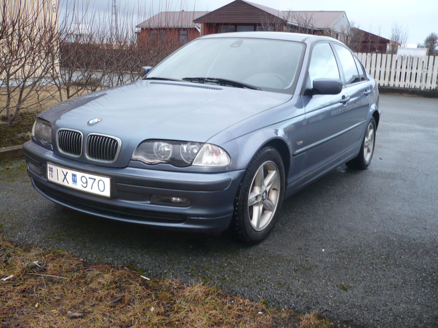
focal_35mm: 35
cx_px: 219
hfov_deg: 52.6
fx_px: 443
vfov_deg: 40.7
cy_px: 164
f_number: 2.8
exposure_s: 1/30
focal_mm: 5.8
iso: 125
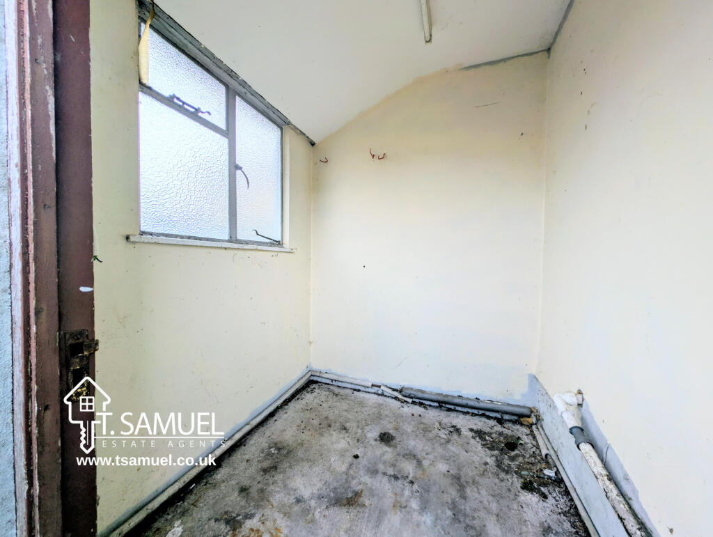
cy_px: 268
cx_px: 356
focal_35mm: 12
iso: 36
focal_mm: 2.23
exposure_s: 1/633
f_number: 1.95
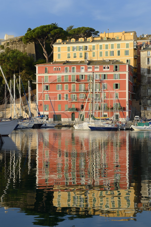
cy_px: 114
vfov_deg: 30.5
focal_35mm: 66
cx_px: 76
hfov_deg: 20.6
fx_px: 416
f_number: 11
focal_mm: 66
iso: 200
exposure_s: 1/160
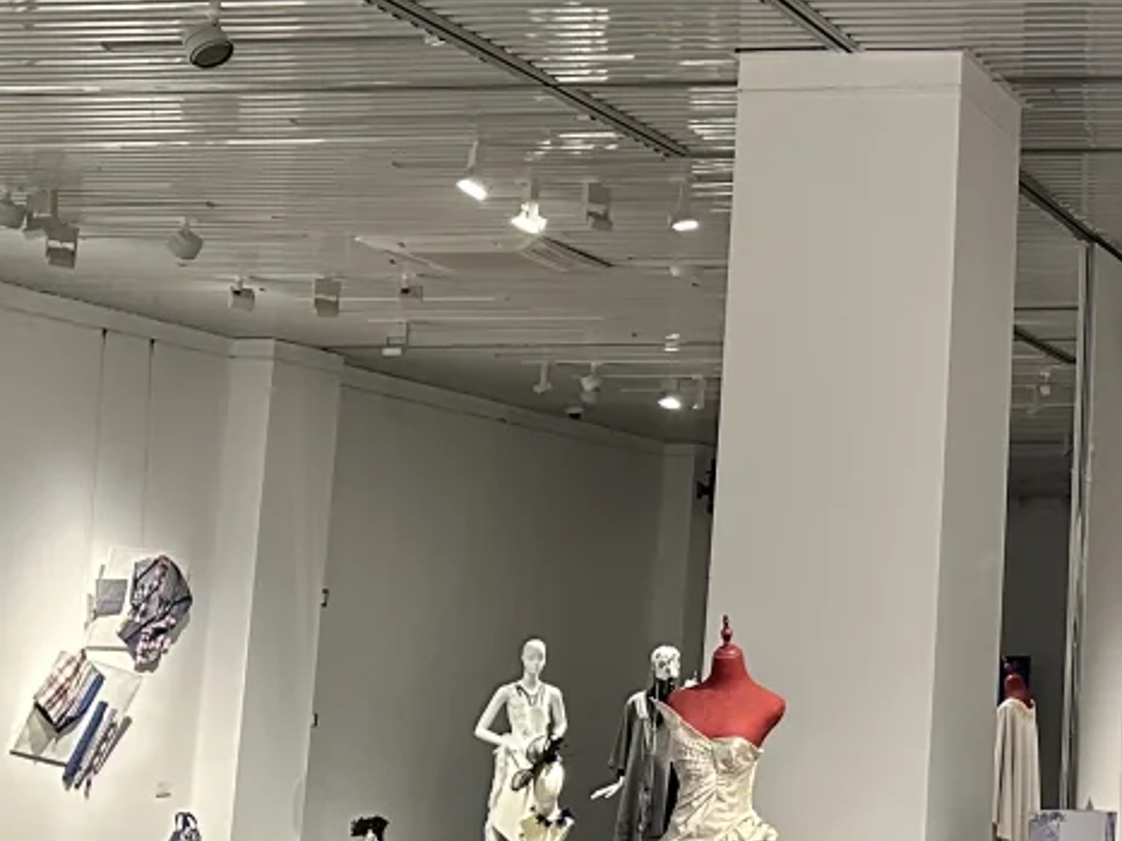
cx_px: 1425
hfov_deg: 23.5
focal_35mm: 74
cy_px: 267
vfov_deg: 19.8
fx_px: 2398
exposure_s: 1/60
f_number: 1.78
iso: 500
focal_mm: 6.86
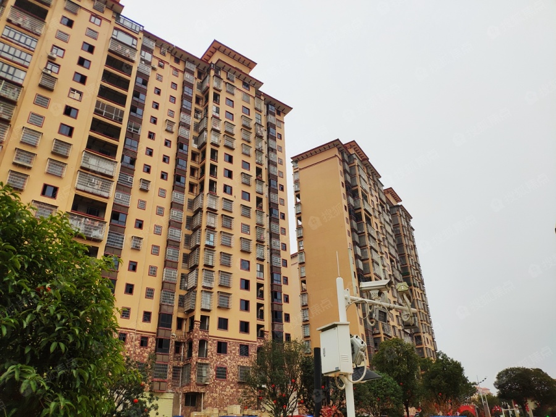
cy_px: 208
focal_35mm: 21
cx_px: 278
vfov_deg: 63.4
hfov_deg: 79.0
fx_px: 337
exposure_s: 1/782
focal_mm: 4.22
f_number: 1.8
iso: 100
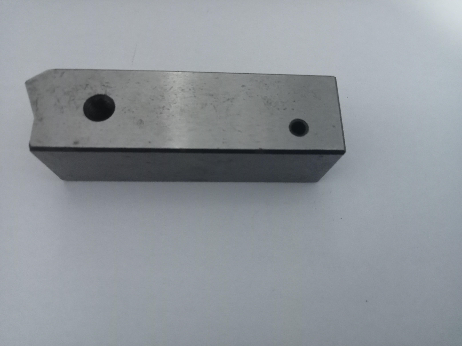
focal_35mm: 28
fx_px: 374
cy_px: 173
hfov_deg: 63.4
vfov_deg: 49.7
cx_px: 231
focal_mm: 3.46
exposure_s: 1/25
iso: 1210
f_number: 2.2
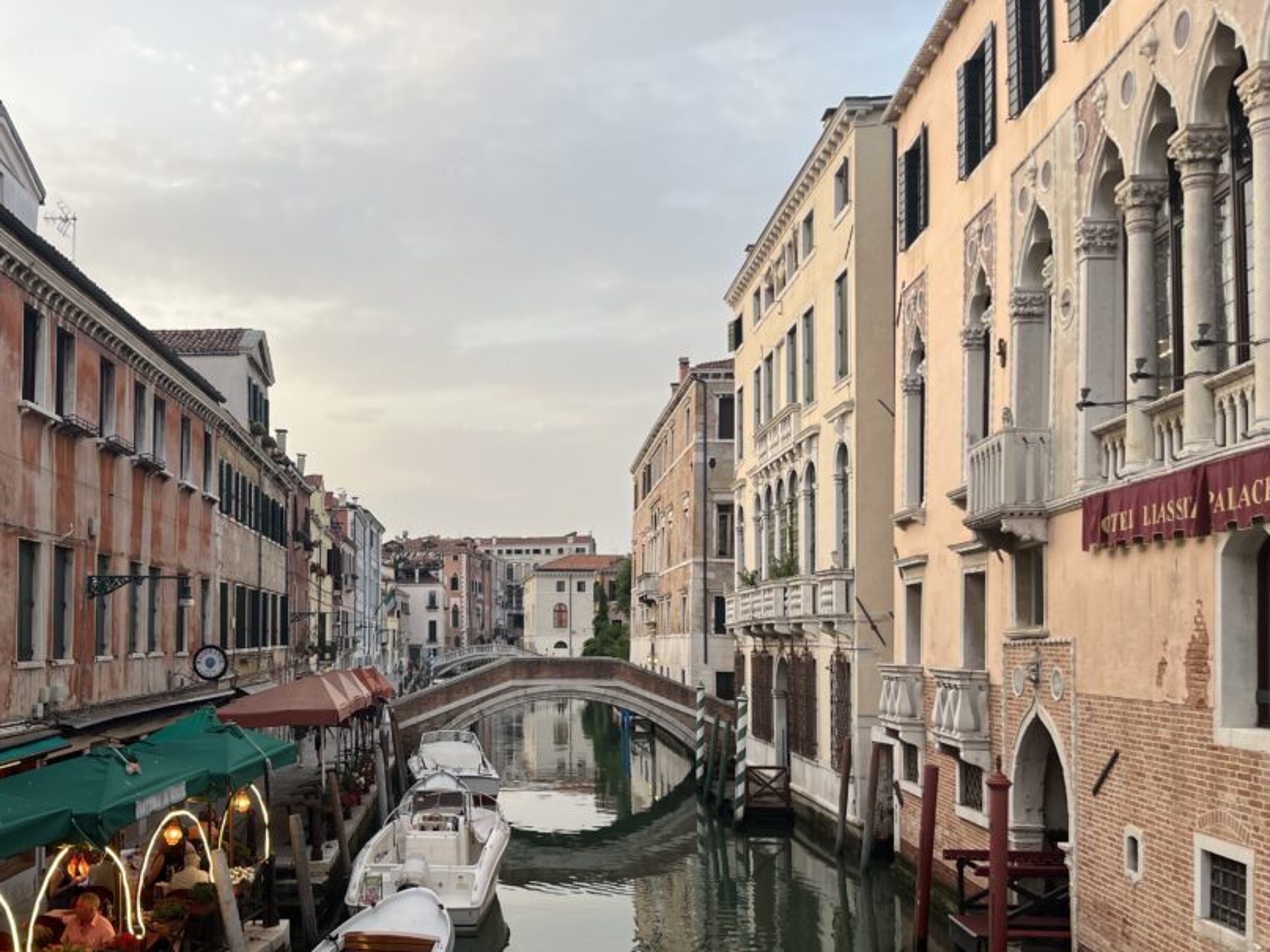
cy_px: 601
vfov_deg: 42.6
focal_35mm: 33
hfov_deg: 54.7
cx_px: 469
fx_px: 1211
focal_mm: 5.1
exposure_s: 1/100
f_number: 1.6
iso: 32
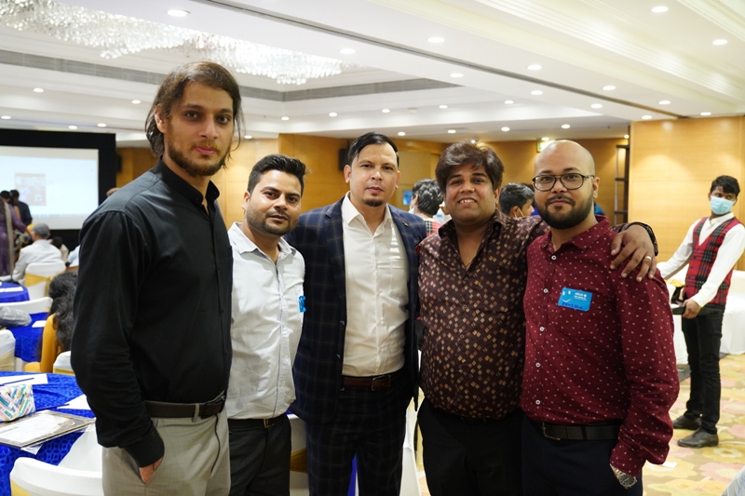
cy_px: 248
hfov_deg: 50.7
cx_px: 372
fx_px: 786
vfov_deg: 35.0
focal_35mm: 38
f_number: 3.5
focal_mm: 38
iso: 6400
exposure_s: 1/160
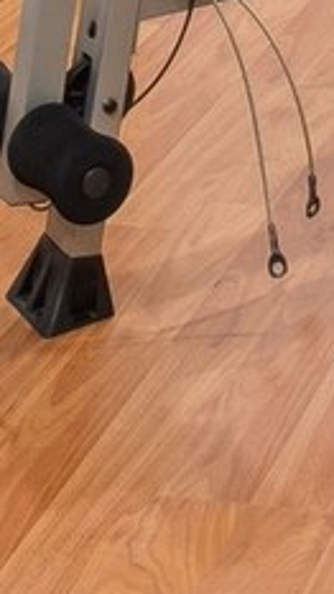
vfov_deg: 13.5
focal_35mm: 131
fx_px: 2063
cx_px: 678
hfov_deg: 8.7
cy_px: -668
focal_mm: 12
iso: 250
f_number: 8
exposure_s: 1/4
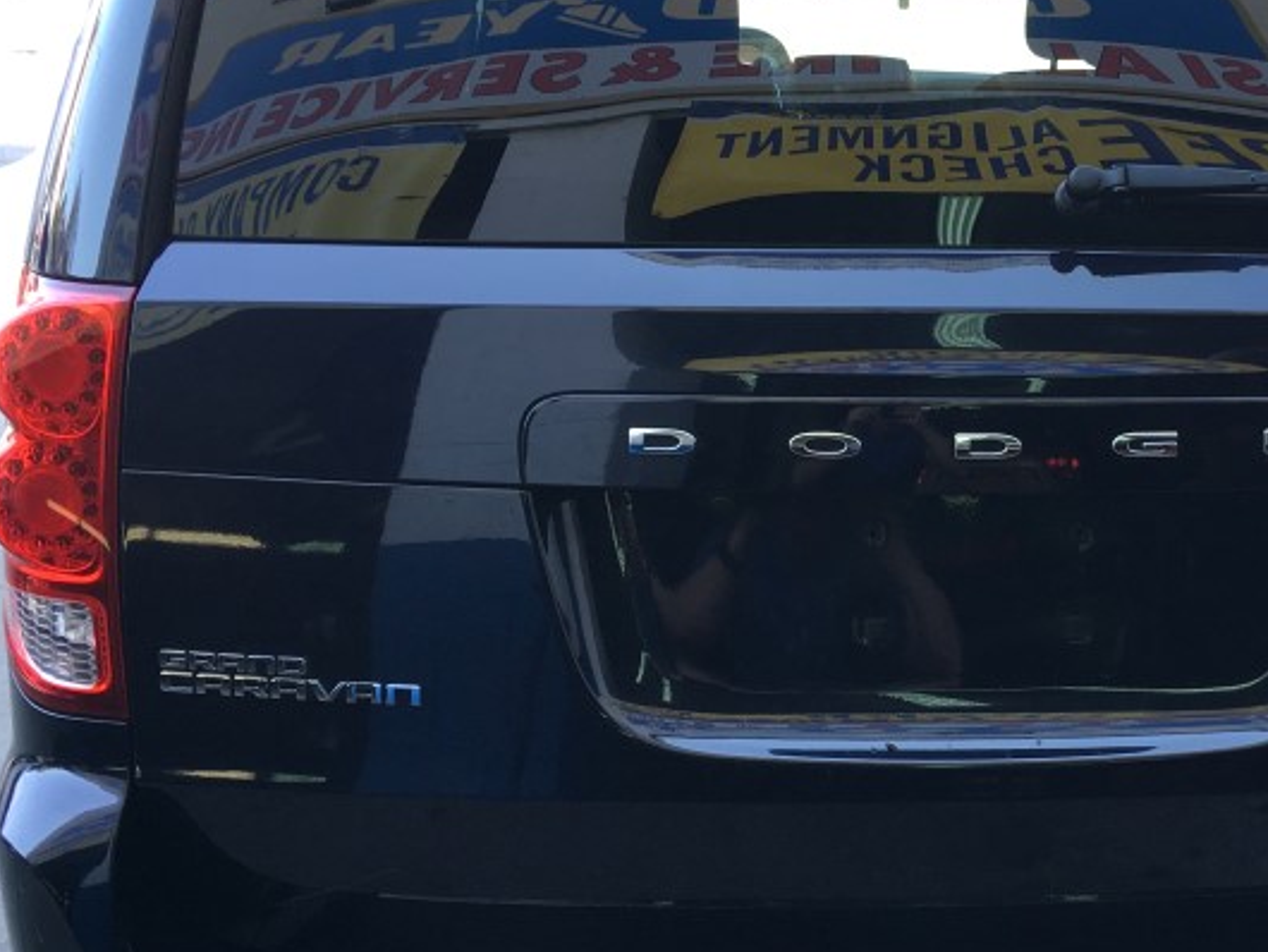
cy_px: 483
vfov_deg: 26.1
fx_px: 2052
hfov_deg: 33.6
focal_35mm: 56
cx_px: 964
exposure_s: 1/120
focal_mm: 4.15
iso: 32
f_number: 2.2
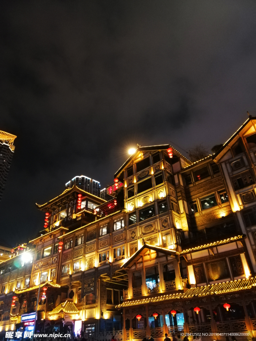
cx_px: 128
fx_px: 256
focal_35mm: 26
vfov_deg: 67.3
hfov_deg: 53.1
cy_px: 170
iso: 500
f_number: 2.2
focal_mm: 3.81
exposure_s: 1/20
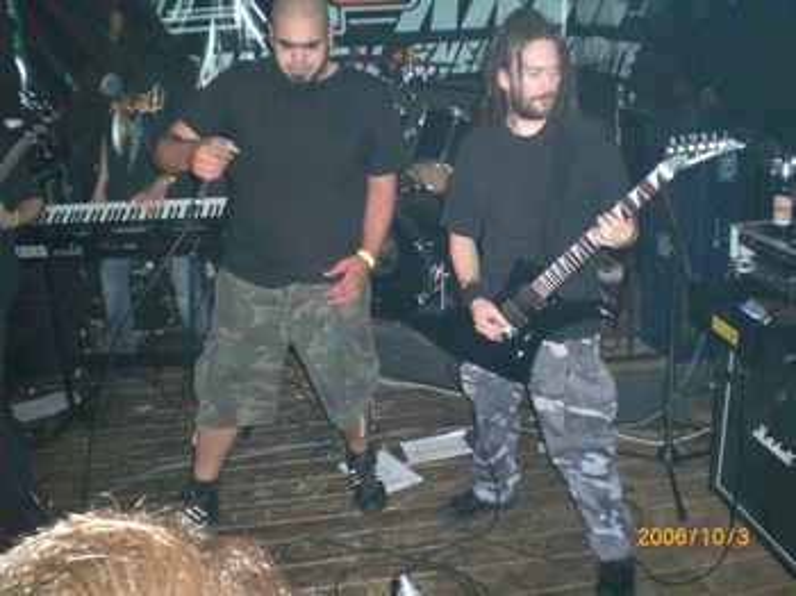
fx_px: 873
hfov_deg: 49.0
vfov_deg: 37.7
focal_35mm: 38
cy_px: 298
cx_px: 398
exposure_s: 1/60
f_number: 3.1
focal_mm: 6.3
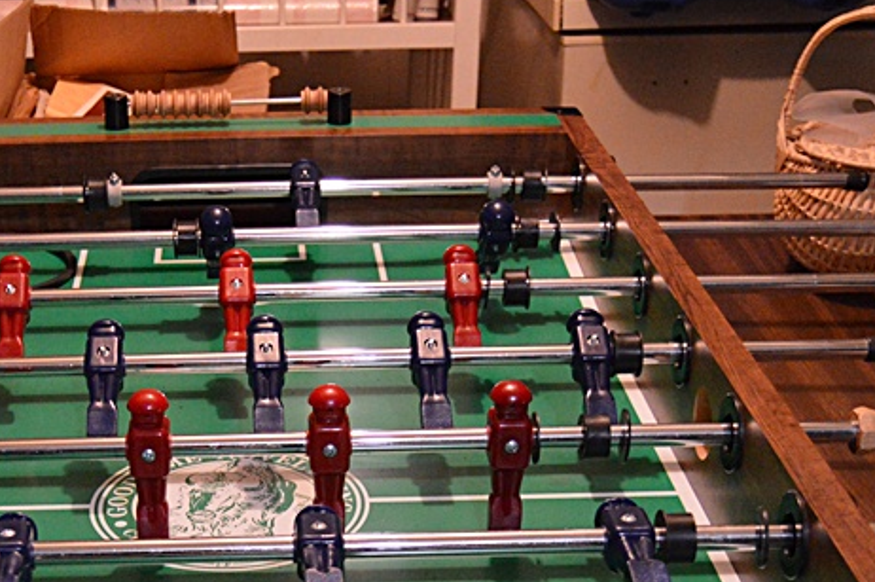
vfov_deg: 20.2
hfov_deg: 30.6
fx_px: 1578
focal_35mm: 65
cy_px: 587
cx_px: 239
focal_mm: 20
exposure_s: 1/60
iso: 2500
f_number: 3.5
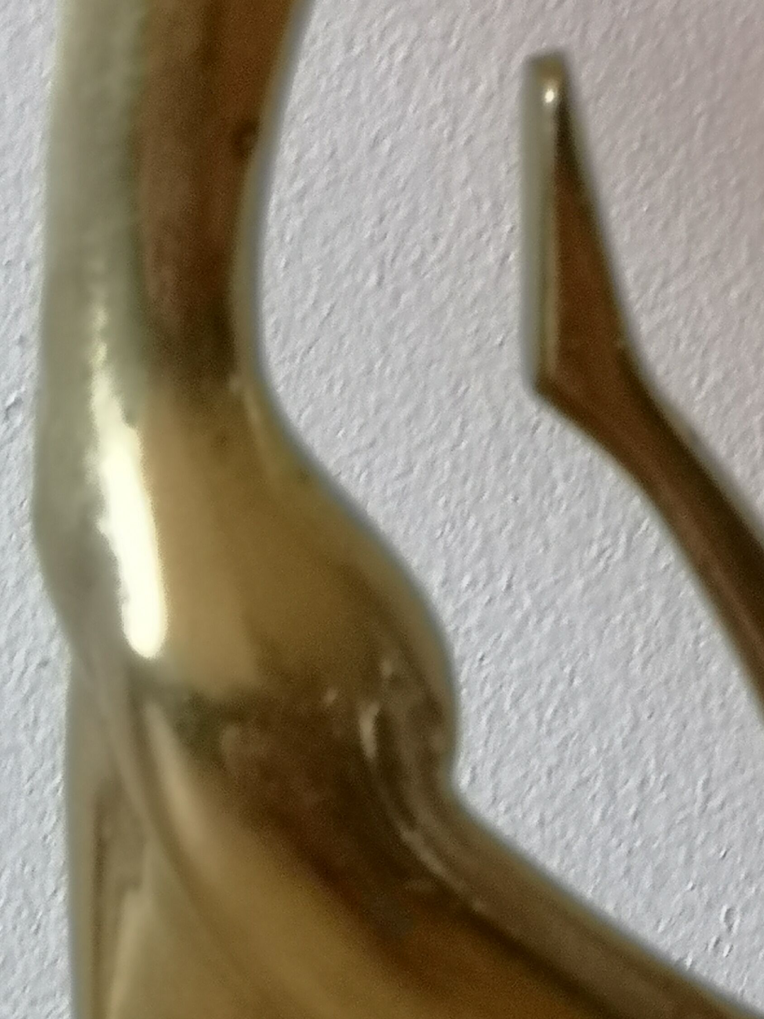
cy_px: 754
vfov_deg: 12.0
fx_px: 4827
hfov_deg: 9.0
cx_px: 322
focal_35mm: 164
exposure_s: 1/33.3
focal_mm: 3.95
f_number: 1.8
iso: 200
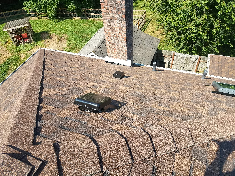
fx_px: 177
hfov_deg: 67.3
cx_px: 118
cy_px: 88
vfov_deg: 53.1
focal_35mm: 26
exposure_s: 1/846
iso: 40
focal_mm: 4.2
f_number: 1.7
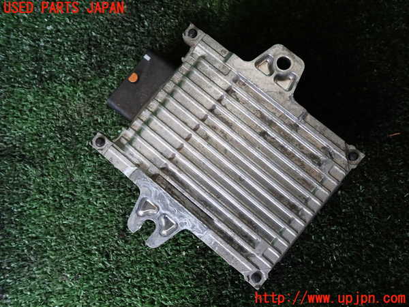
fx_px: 354
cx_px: 204
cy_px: 154
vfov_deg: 46.8
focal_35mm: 30
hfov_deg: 60.0
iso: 200
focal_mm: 5.4
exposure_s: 1/60
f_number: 2.3
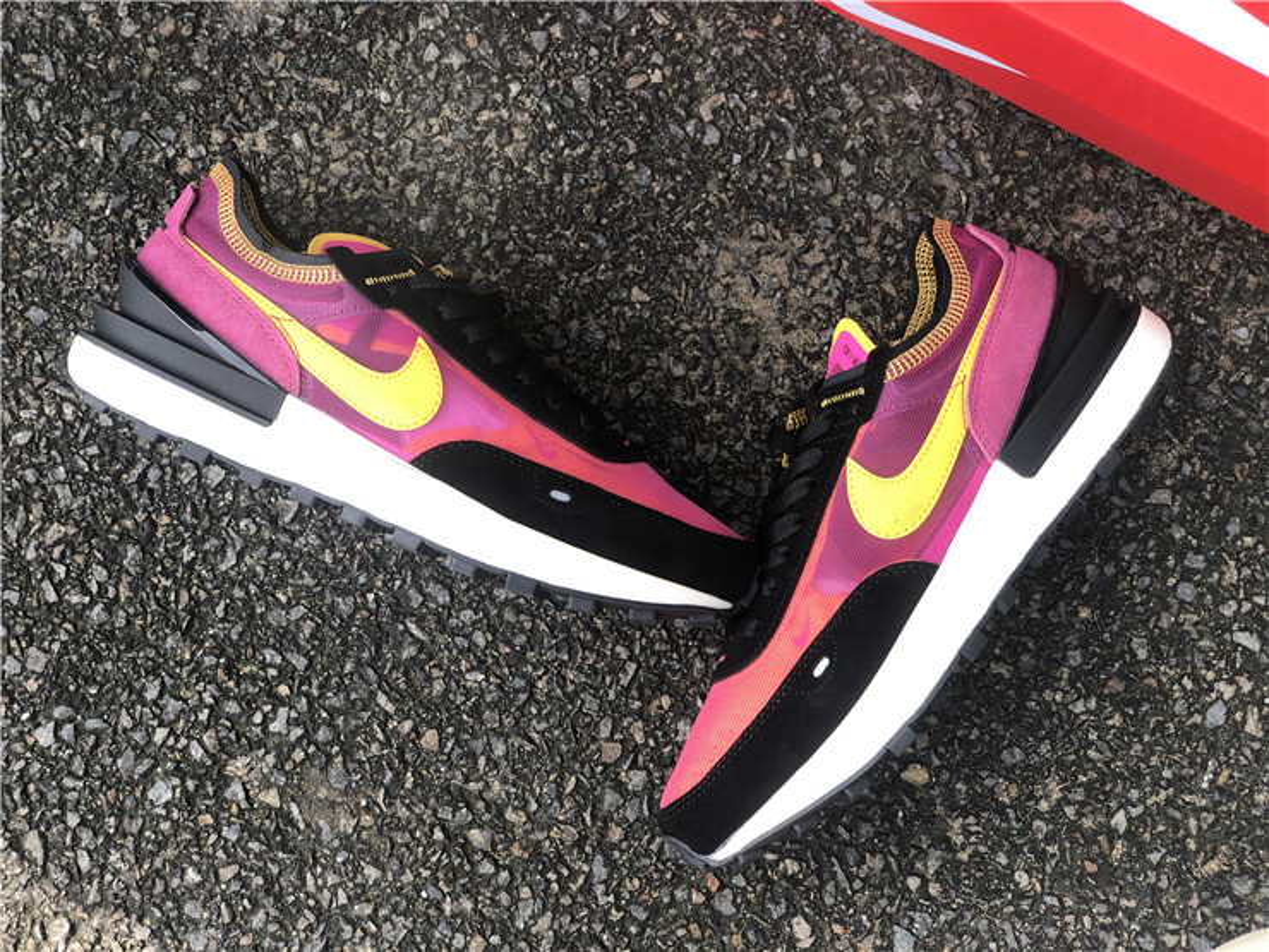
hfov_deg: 36.8
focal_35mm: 52
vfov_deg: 28.0
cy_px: 476
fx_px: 1906
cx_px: 634
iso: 16
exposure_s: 1/120
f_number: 2.4
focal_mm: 6
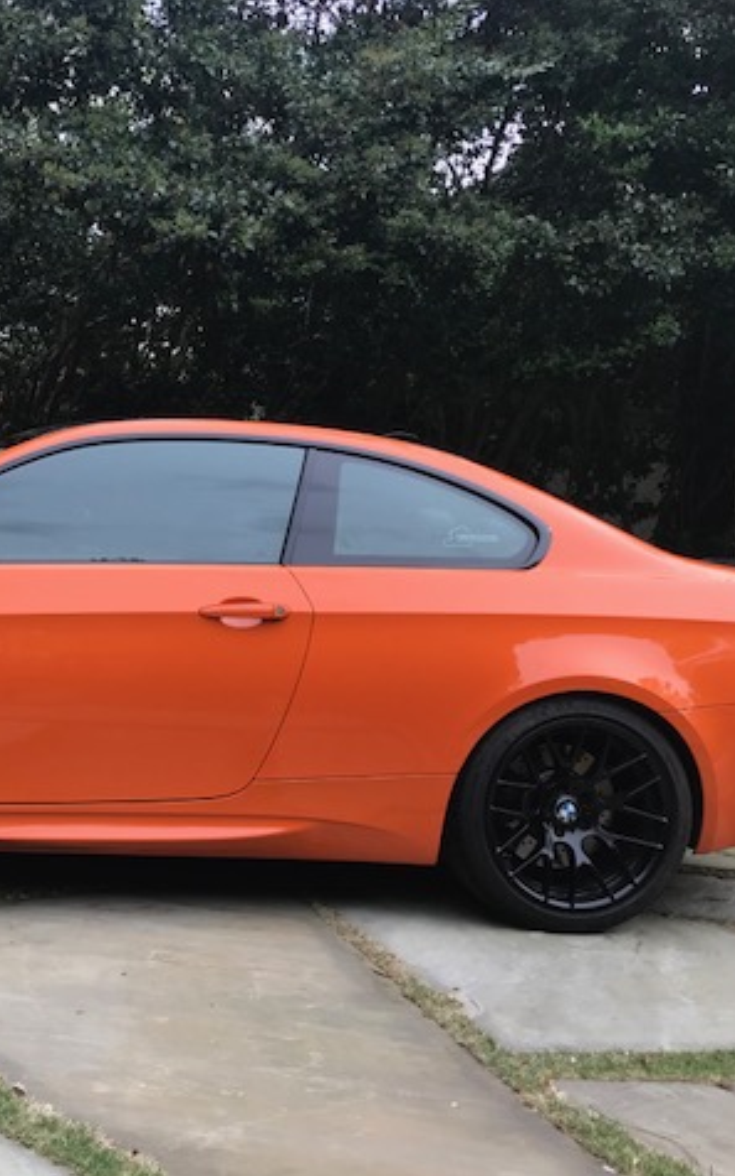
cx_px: 89
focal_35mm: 40
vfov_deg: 49.3
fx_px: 1282
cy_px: 584
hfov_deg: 30.7
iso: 20
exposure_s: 1/342
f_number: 1.8
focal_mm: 3.99
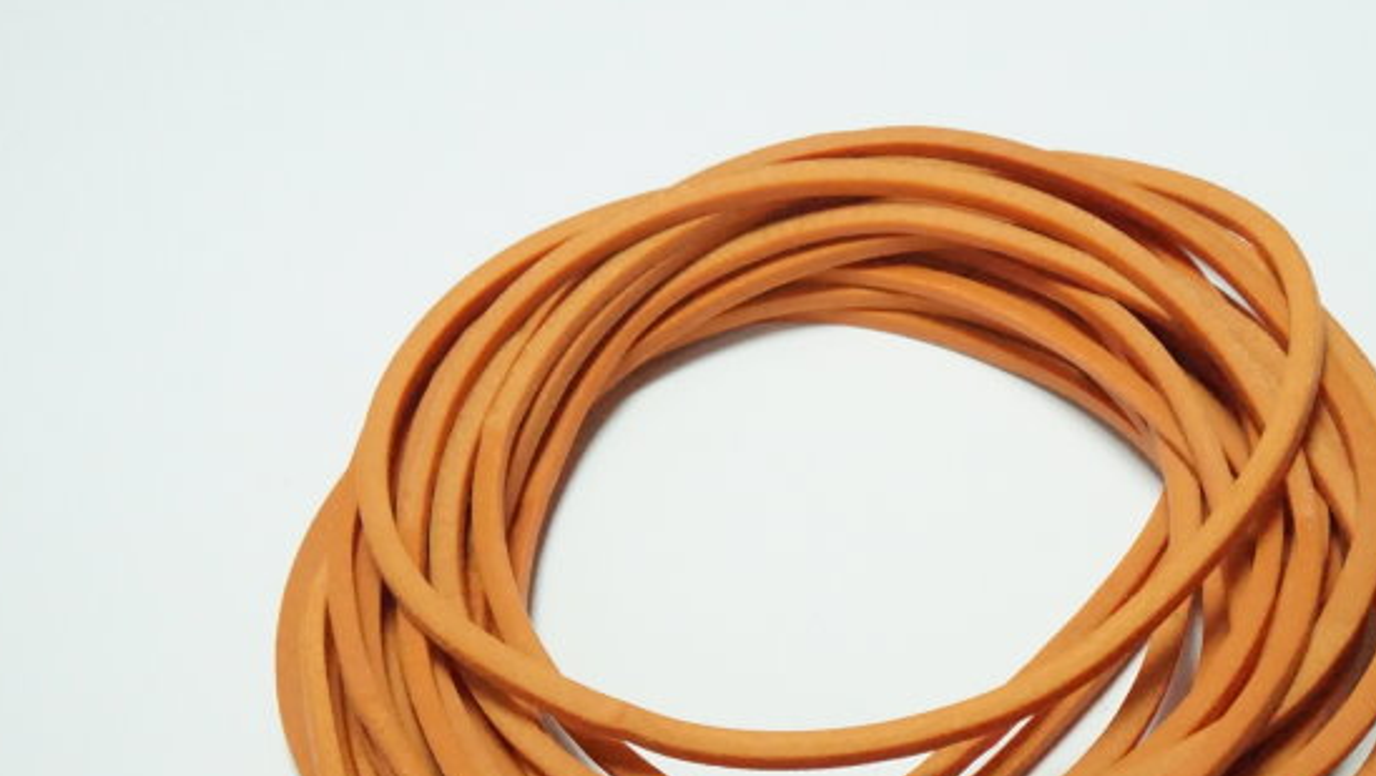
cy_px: 541
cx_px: 891
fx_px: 2446
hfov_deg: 31.2
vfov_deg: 18.0
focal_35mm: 67
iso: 8000
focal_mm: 26
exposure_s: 1/400
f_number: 14
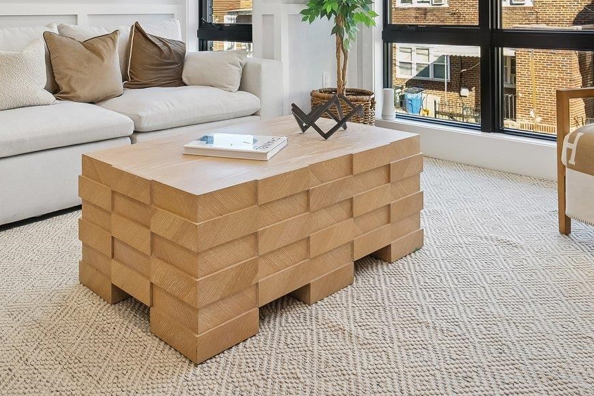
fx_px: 941
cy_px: 5
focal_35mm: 57
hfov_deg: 35.0
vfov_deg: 22.9
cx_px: 261
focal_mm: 24
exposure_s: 1/100
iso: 640
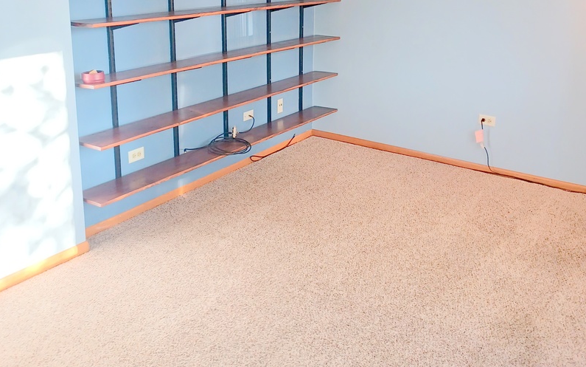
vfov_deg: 34.4
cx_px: 296
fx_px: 575
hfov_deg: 54.0
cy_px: 79
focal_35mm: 36
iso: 250
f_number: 1.8
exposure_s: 1/50
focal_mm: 4.6
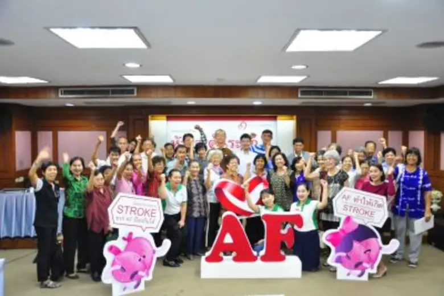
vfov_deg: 41.7
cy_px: 148
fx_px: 388
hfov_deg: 59.5
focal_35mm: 32
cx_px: 222
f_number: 5
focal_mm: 21
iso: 1000
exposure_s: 1/30
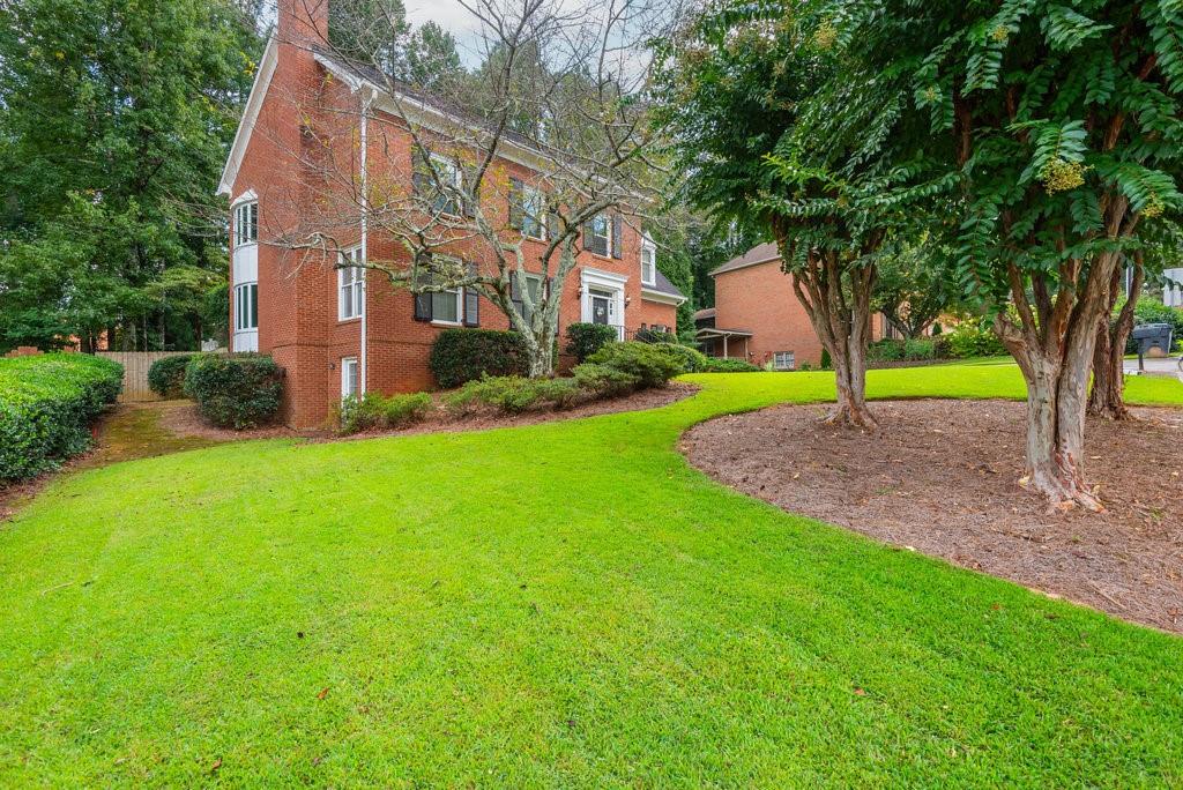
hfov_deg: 90.0
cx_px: 592
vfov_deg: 67.5
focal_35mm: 18
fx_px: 592
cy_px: 395
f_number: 8
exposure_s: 1/250
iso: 800
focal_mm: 18
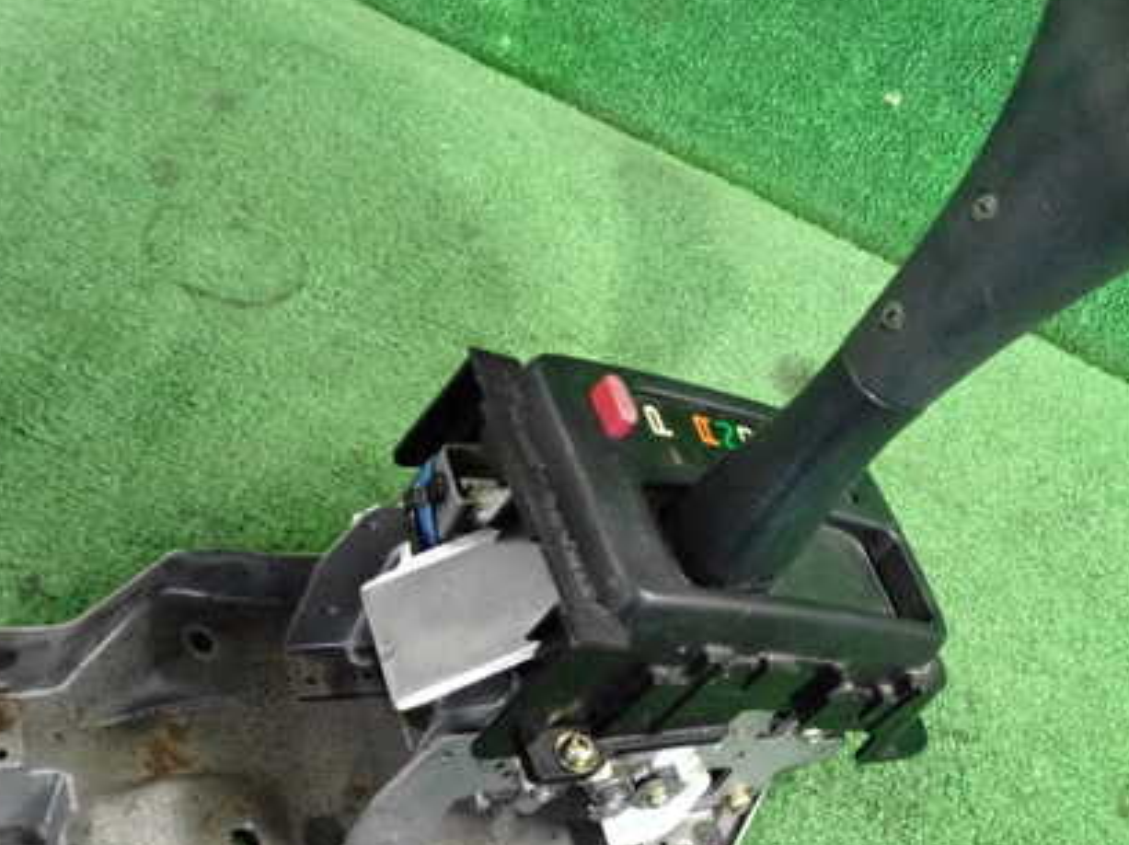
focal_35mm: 47
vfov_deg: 30.8
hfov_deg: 40.4
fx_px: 1532
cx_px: 651
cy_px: 378
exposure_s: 1/125
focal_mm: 5.79
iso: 2500
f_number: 2.4
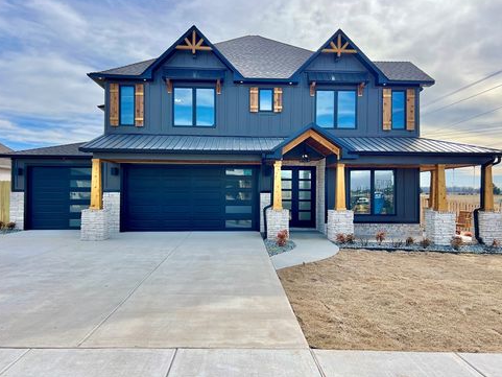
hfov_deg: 65.3
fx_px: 392
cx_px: 254
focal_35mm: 27
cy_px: 183
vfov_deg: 51.4
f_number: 1.5
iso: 50
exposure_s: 1/3257
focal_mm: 5.7
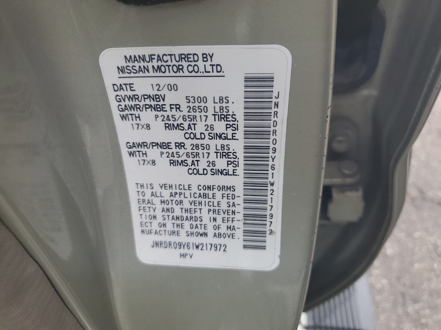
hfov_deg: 67.3
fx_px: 331
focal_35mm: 26
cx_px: 220
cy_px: 165
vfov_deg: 53.1
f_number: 1.5
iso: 62
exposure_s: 1/120
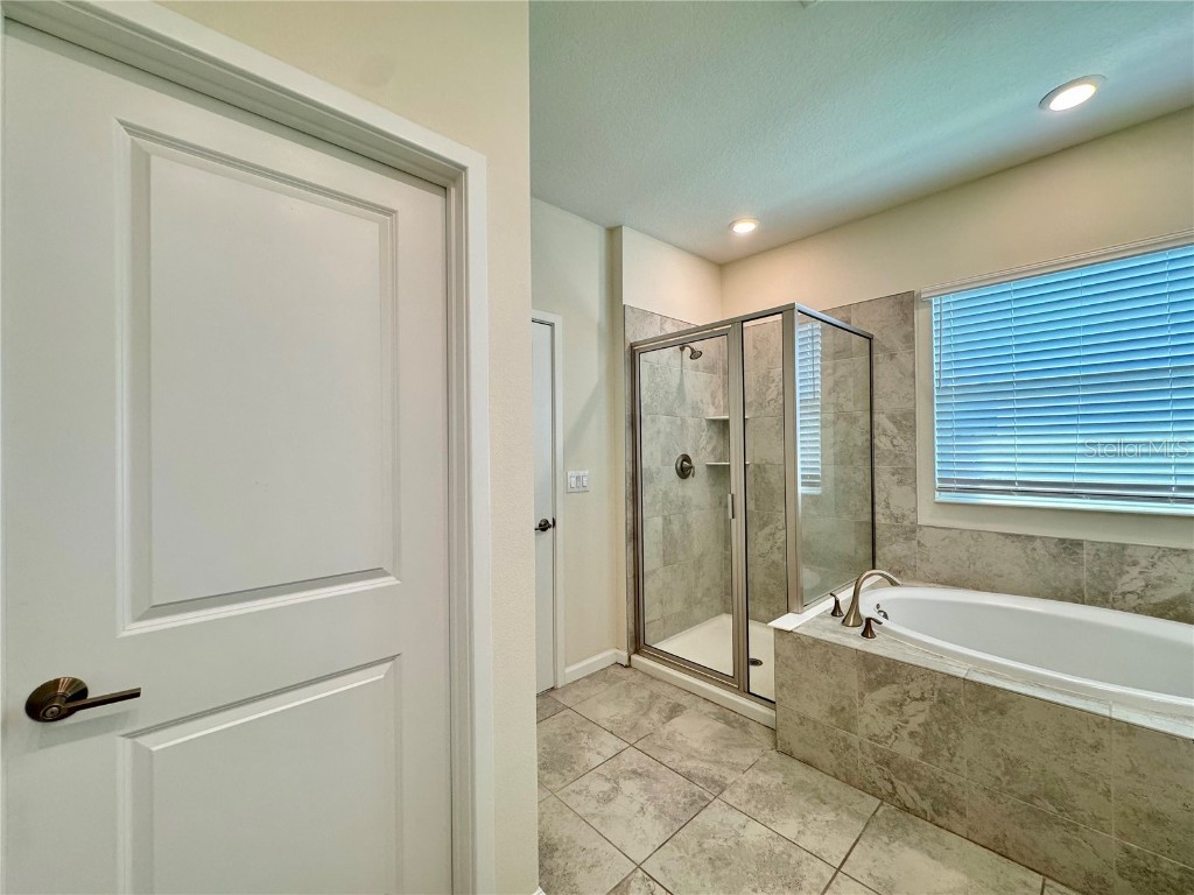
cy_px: 448
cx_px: 597
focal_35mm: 14
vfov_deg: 85.7
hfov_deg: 102.1
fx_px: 483
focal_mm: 2.22
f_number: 2.2
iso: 250
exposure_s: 1/120
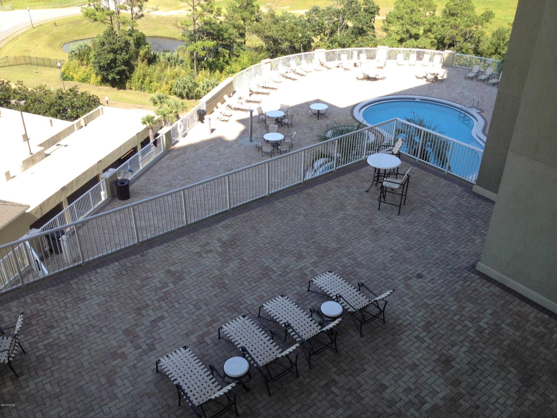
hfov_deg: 52.6
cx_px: 278
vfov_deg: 40.7
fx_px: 563
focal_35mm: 35
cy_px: 209
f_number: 2.4
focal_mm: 4.28
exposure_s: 1/836
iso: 80
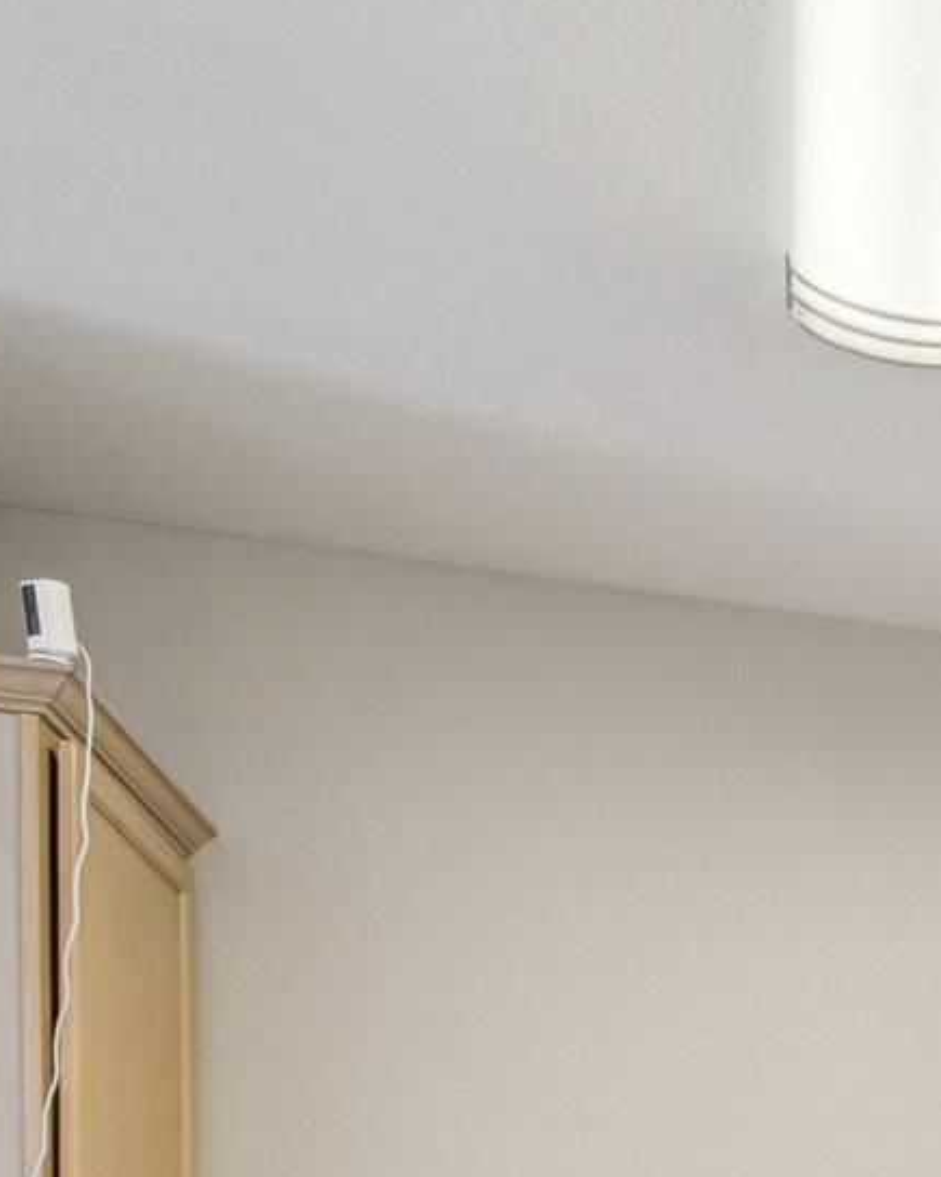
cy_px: 1362
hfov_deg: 22.3
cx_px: 1493
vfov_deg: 30.7
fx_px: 1846
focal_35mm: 53
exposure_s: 1/4
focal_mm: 10
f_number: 8
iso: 400
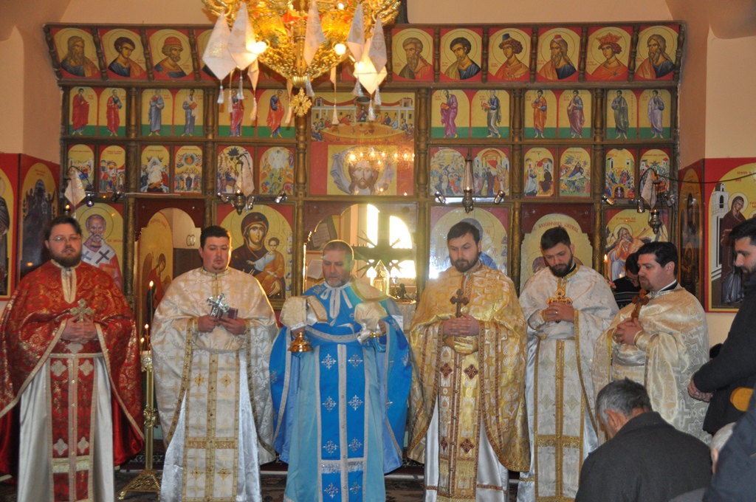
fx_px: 1007
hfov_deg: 41.2
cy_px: 251
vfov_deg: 28.0
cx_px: 378
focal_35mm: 48
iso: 800
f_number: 4.2
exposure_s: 1/60
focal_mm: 32
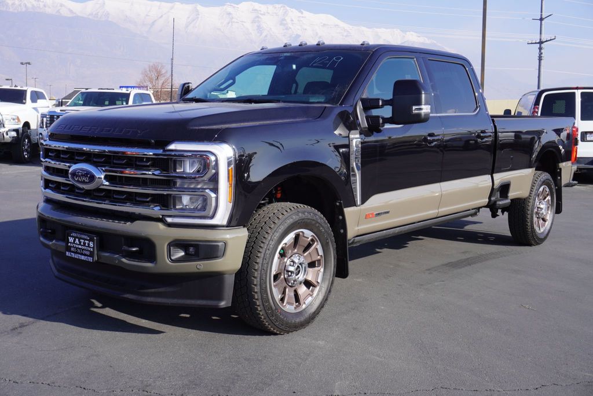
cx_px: 296
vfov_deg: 31.9
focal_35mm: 42
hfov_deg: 46.4
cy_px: 198
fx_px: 692
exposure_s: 1/125
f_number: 9
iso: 100
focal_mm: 28
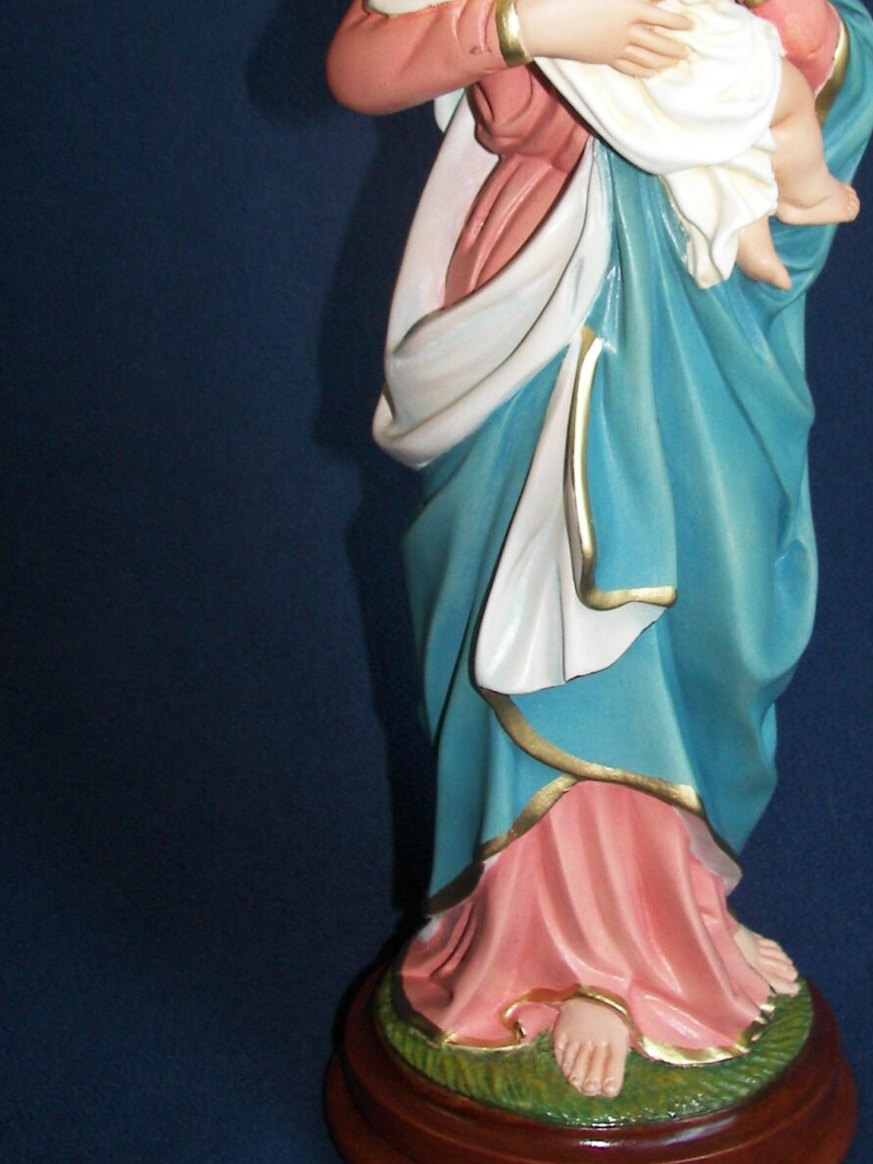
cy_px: 346
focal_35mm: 60
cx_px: 633
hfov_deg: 24.2
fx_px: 2018
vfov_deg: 31.8
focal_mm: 6
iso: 100
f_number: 2.8
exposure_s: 1/30
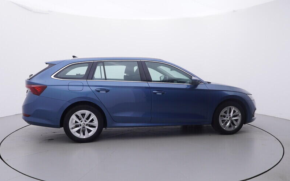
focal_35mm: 30
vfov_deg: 42.2
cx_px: 139
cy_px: 99
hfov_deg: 63.5
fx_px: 234
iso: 200
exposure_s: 1/80
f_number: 5
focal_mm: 15
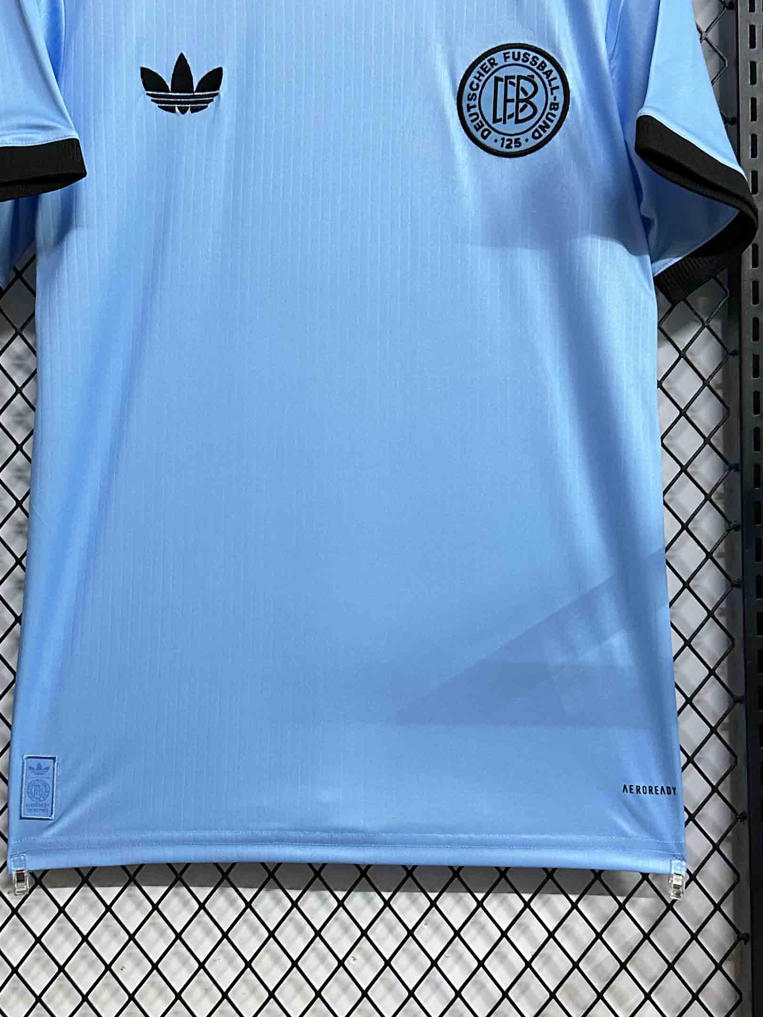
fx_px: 1322
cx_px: 335
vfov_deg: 42.1
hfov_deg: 32.2
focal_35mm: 45
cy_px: 504
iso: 500
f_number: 1.78
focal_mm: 6.86
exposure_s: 1/50
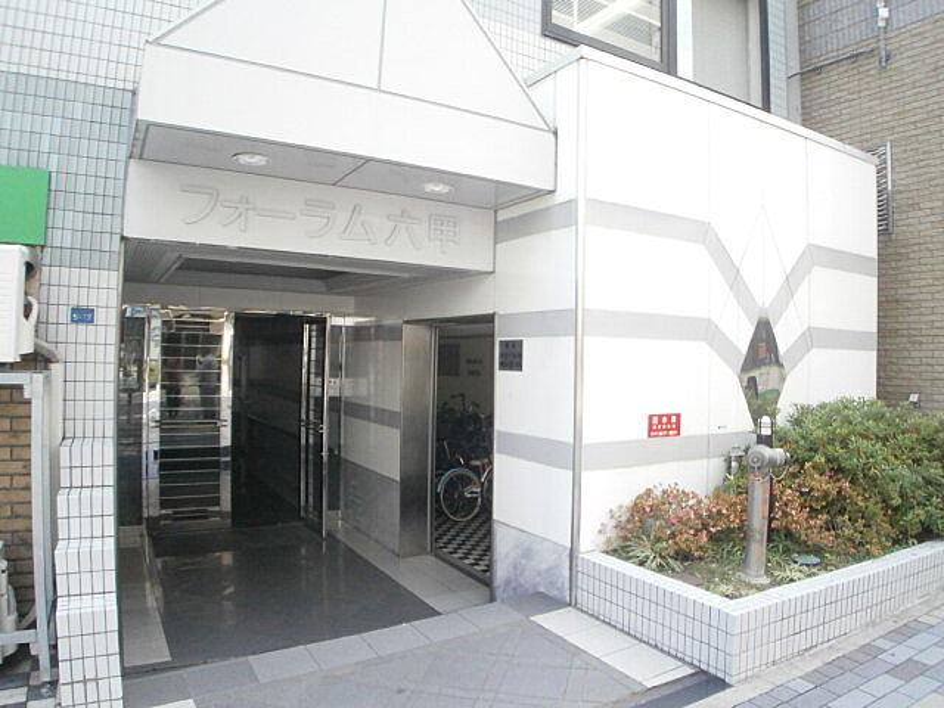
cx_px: 472
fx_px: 982
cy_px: 354
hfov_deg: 51.4
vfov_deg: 39.7
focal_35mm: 36
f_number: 3.1
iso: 320
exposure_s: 1/250
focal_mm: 6.4
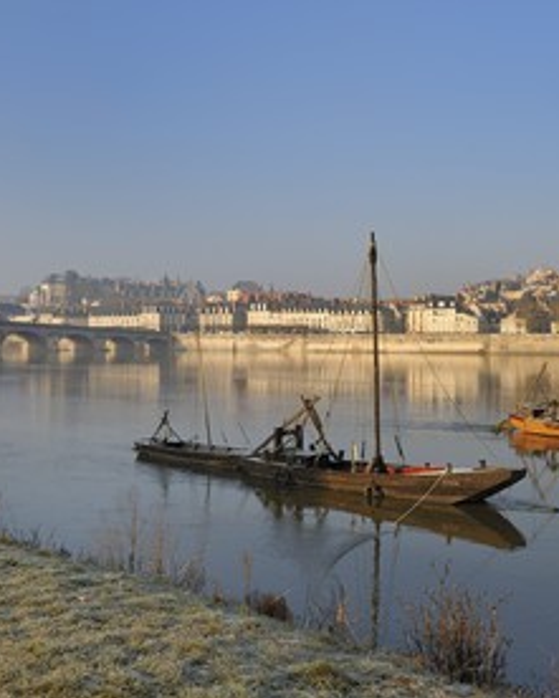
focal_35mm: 50
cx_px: 339
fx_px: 1033
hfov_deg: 30.2
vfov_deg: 37.3
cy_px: 352
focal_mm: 35
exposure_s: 1/125
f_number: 13
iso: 200
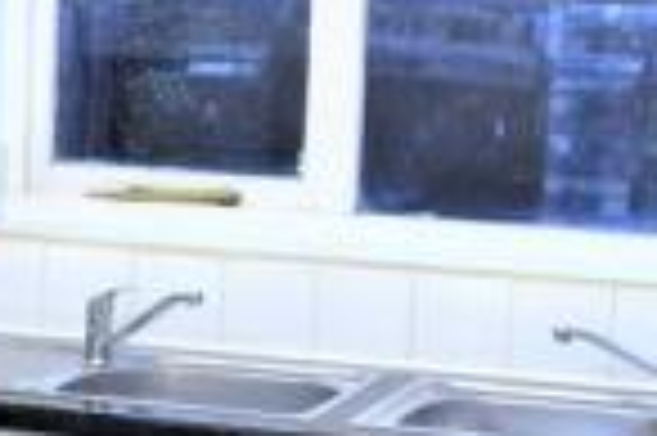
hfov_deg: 14.8
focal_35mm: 135
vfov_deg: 10.1
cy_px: 326
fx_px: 2461
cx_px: -101
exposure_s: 1/100
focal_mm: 20
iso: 400
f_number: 5
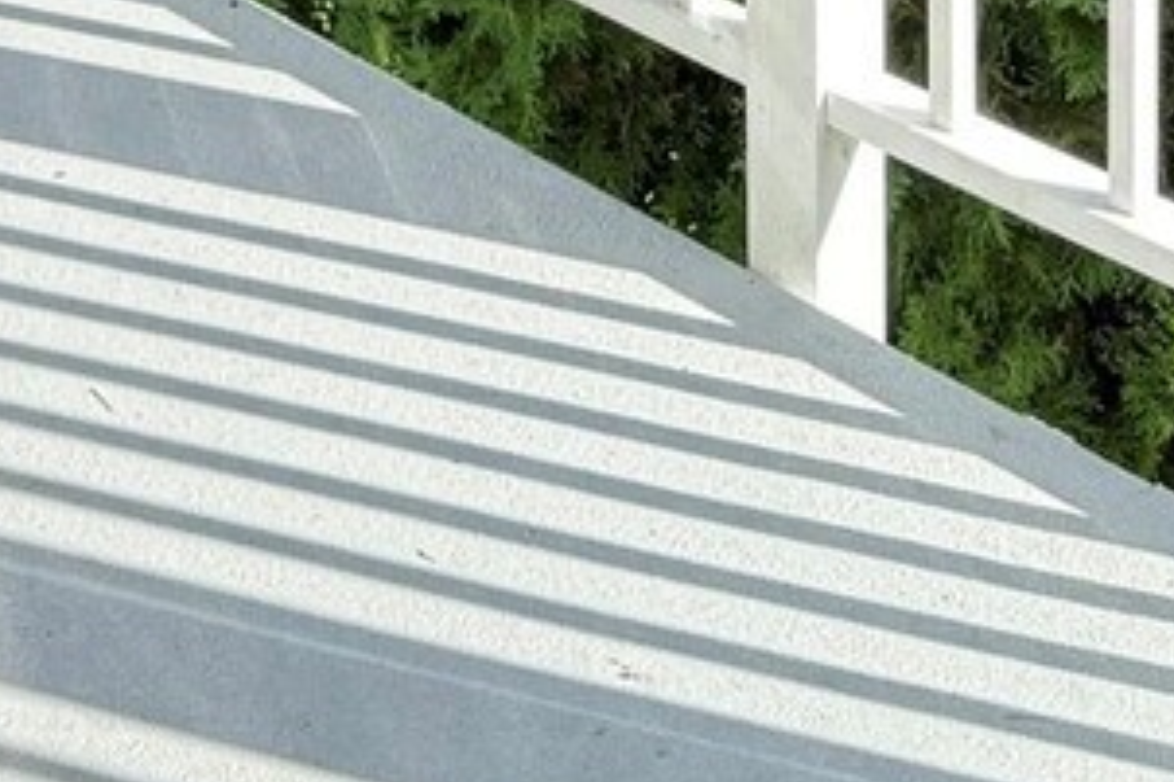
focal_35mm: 119
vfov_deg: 9.8
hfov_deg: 17.0
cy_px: -1226
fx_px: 3878
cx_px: 190
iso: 100
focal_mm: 6.76
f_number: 1.78
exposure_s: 1/677
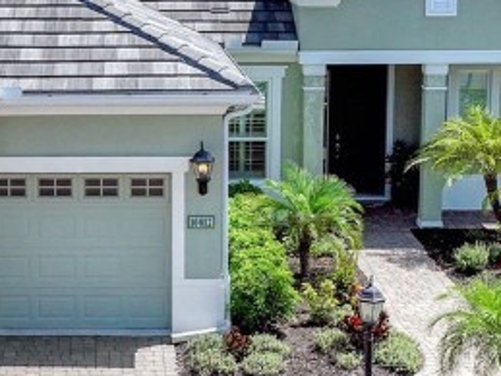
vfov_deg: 15.5
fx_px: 1374
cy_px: 297
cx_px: 116
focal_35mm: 95
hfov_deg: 20.5
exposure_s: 1/3200
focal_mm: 12.3
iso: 100
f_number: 3.5
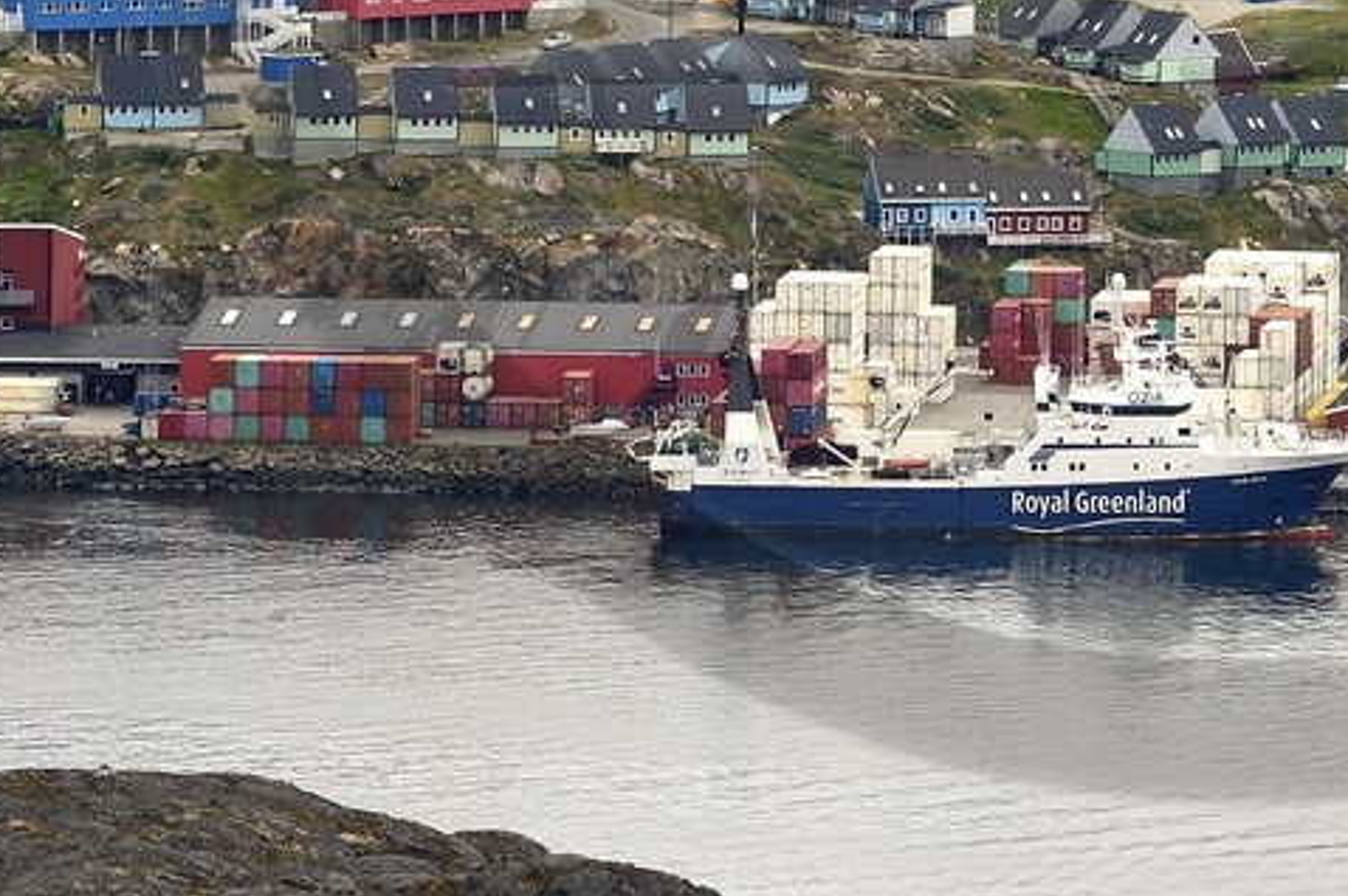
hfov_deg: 3.3
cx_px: 1244
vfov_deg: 2.2
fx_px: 23161
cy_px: -373
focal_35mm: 619
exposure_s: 1/400
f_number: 8
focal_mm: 185
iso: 400
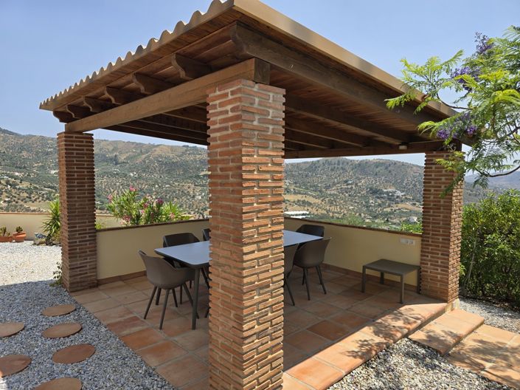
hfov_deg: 74.0
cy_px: 195
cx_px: 260
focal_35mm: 23
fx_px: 345
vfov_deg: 58.8
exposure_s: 1/696
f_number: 1.7
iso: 12
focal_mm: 6.3
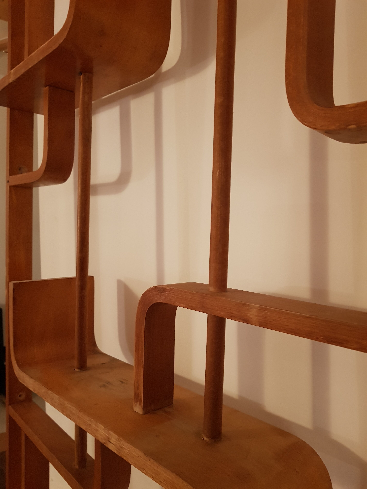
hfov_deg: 53.1
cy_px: 244
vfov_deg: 67.3
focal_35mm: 26
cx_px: 184
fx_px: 368
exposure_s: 1/10
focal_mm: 4.2
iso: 200
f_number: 1.7
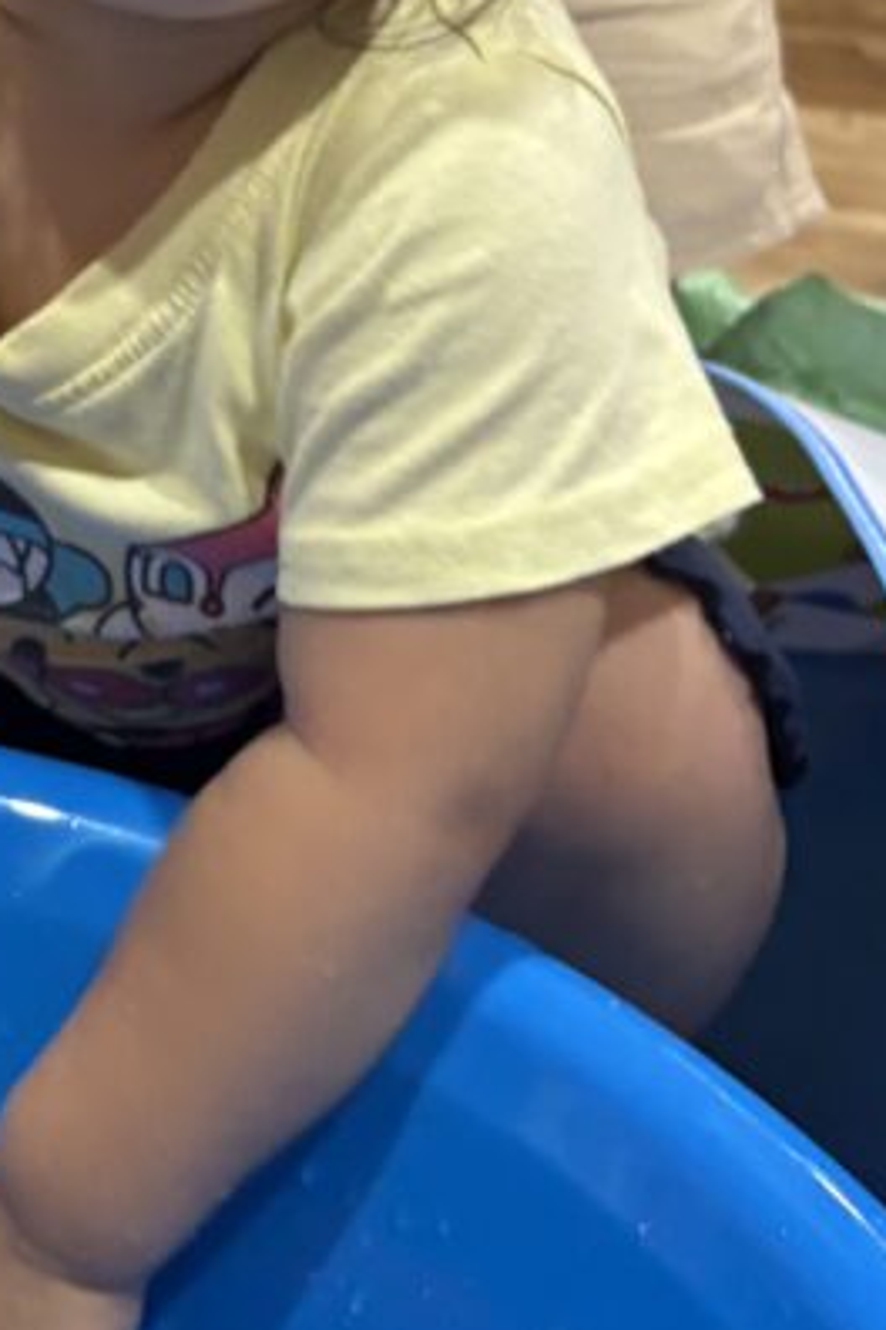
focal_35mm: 71
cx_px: 27
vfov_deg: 27.5
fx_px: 2621
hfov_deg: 18.7
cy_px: 144
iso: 400
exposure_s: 1/33
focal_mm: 5.96
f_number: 1.6
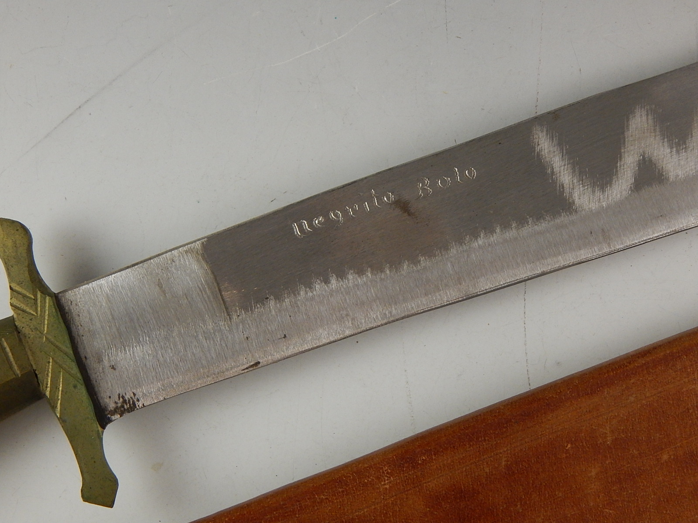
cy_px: 262
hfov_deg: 26.0
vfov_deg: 19.6
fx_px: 1512
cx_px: 349
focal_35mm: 75
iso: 400
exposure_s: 1/200
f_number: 4.2
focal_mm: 13.5
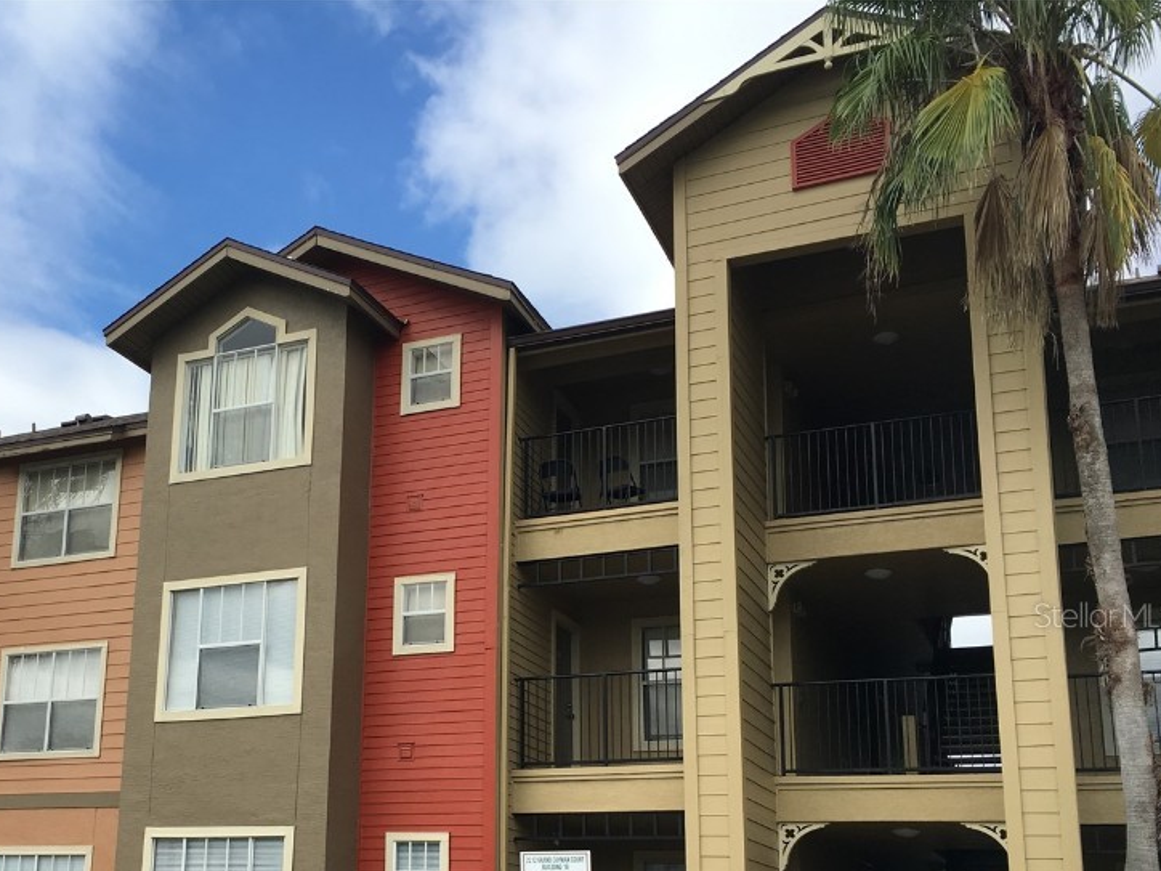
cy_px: 614
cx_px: 364
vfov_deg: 34.6
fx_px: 1375
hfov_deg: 44.9
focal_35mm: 41
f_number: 2.2
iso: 25
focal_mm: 4.15
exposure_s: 1/1026
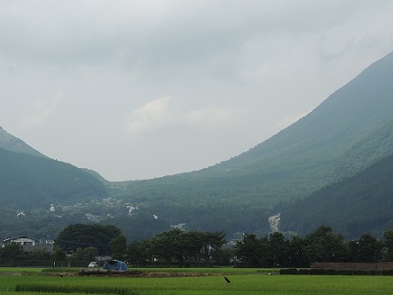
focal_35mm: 61
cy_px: 147
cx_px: 195
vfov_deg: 24.0
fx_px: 693
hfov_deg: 31.7
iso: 100
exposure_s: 1/1000
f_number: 3.7
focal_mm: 10.7
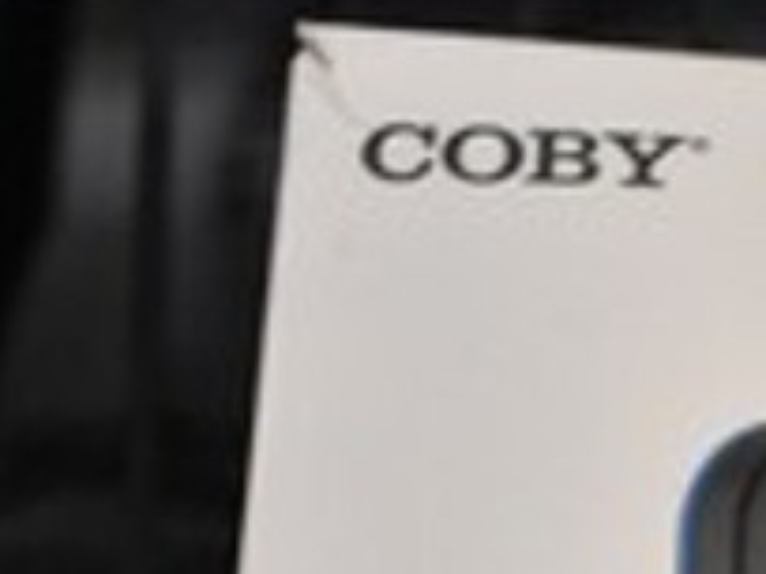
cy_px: 1598
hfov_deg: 14.5
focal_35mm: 129
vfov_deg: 9.5
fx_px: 2855
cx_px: 1070
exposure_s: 1/125
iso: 4000
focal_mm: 20
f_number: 5.6
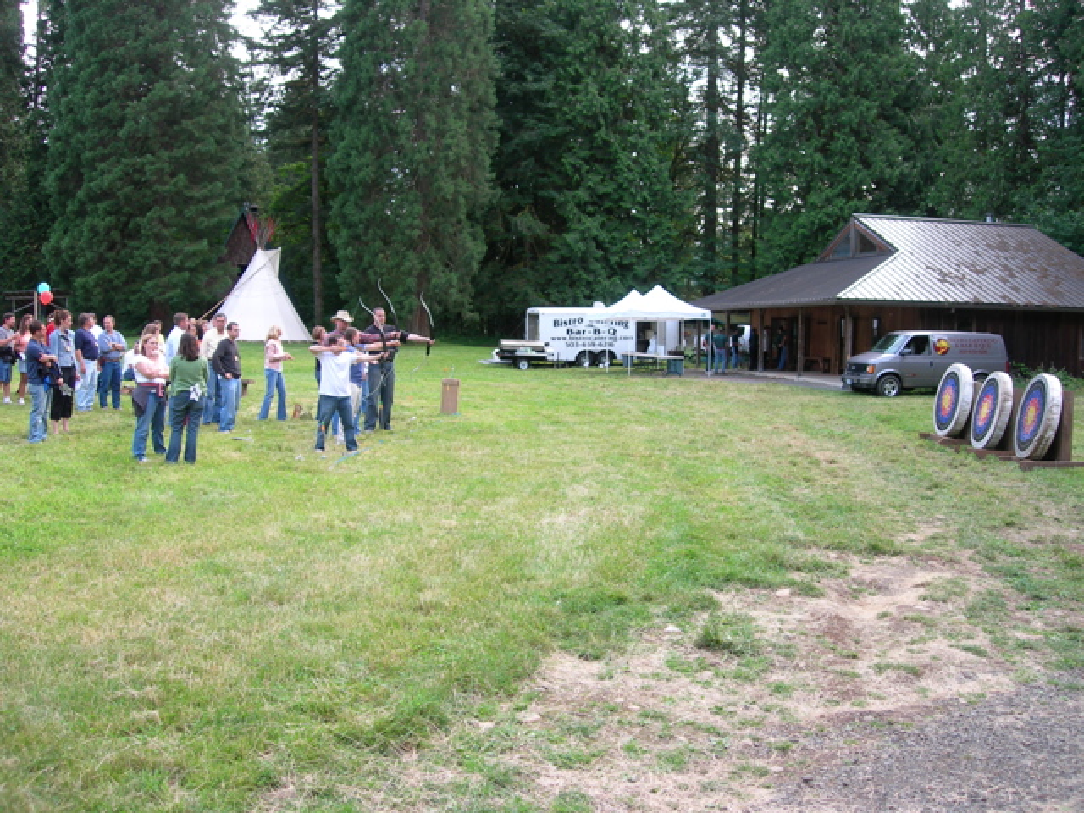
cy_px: 406
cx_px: 542
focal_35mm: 38
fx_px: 1190
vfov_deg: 37.7
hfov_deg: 49.0
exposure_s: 1/74.7
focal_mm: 7.8
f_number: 2.8
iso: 50
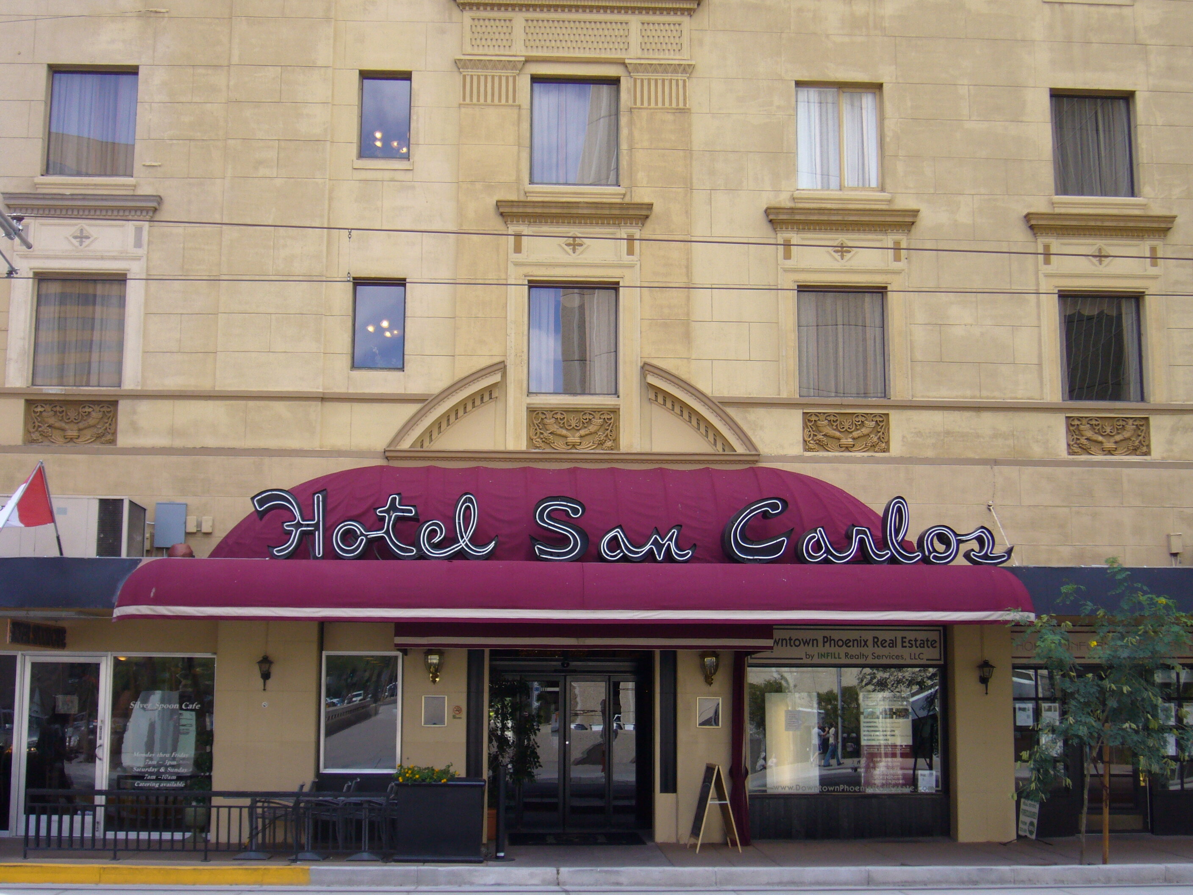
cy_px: 448
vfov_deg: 29.1
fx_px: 1723
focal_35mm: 50
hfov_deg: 38.2
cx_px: 596
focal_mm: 8.3
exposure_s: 1/200
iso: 80
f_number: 3.3
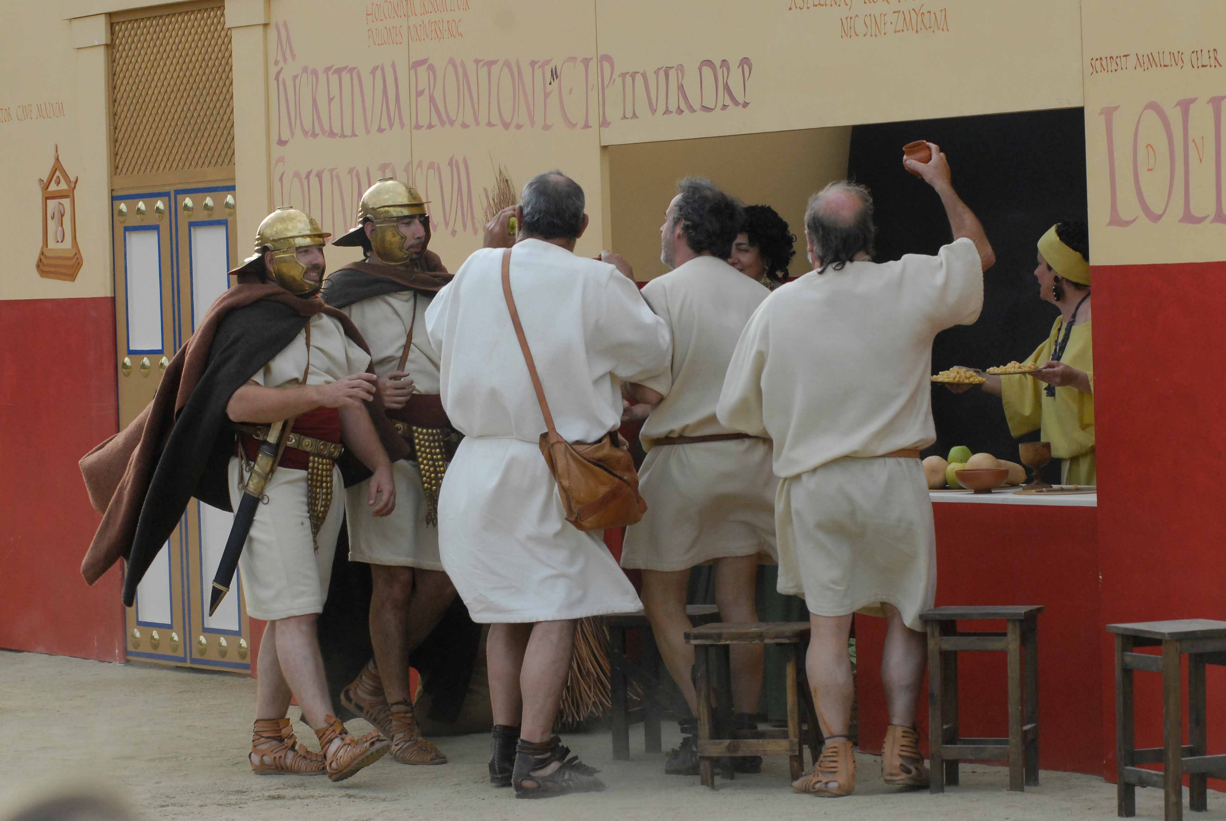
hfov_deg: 17.0
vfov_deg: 11.5
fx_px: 4092
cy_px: 410
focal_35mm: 120
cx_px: 613
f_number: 5.6
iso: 640
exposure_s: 1/500
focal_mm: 80
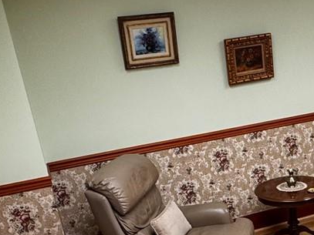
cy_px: 223
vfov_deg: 25.5
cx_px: 241
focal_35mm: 55
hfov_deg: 34.1
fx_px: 499
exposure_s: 1/60
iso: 200
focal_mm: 2.22
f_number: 2.2
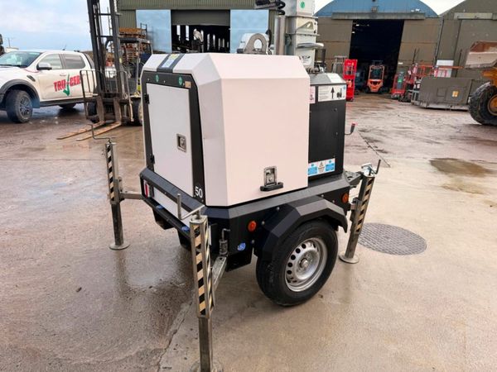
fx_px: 345
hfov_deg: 71.6
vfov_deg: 56.8
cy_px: 186
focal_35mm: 24
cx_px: 248
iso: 80
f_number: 1.78
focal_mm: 6.76
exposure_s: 1/1122
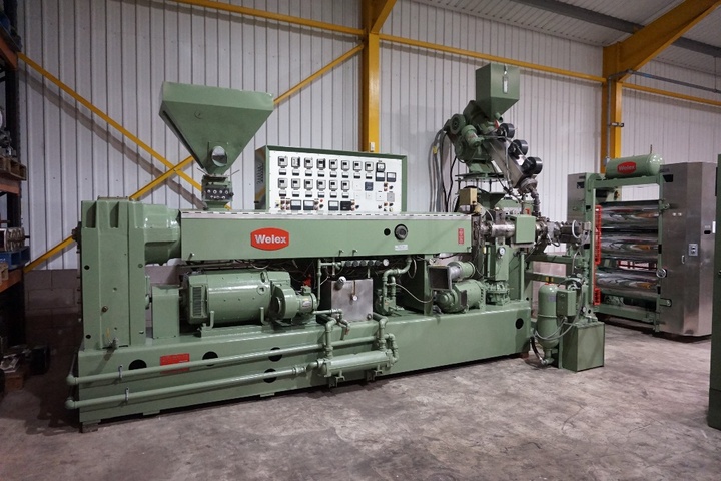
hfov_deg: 73.7
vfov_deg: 53.1
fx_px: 481
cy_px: 240
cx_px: 360
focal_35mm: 24
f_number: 3.5
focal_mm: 16
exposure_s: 1/160
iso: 3200
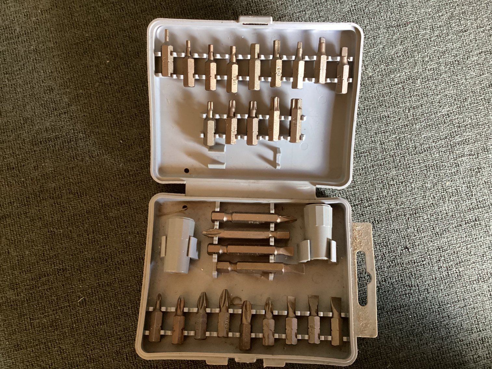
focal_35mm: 31
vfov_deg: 45.4
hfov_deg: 58.3
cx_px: 246
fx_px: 441
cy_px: 184
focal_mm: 3.3
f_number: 2.4
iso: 400
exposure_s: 1/33
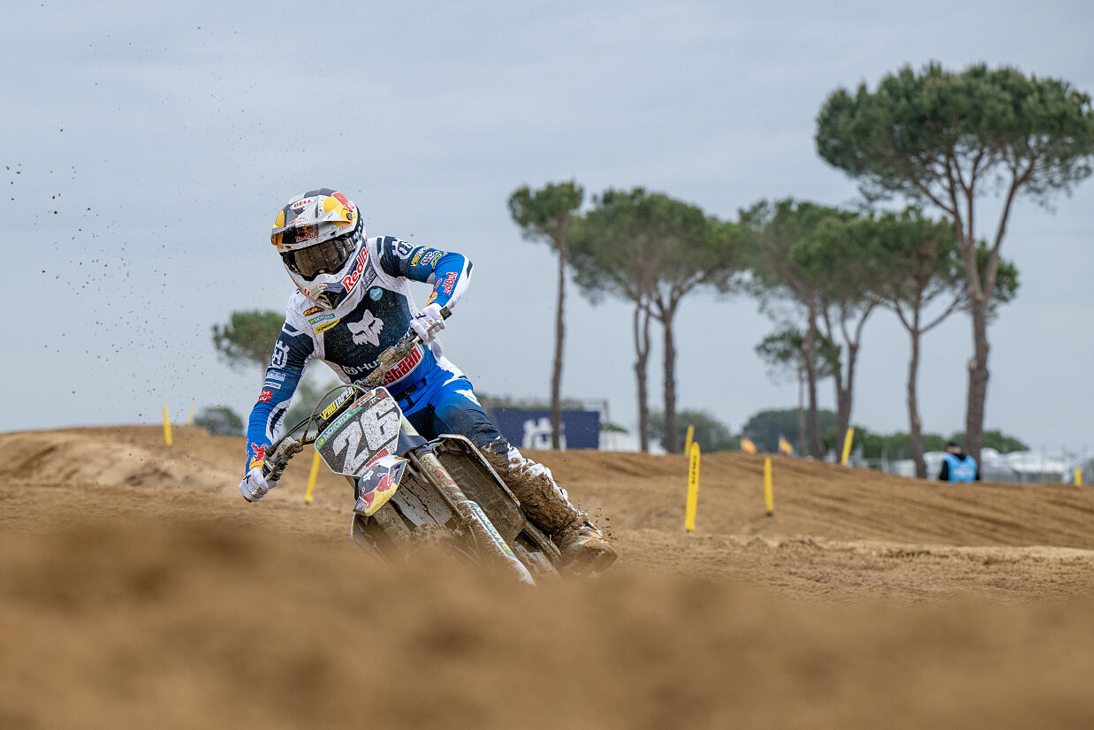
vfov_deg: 10.2
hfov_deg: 15.2
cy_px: 365
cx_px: 547
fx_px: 4103
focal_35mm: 135
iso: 320
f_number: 5.6
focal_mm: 135
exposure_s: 1/1250
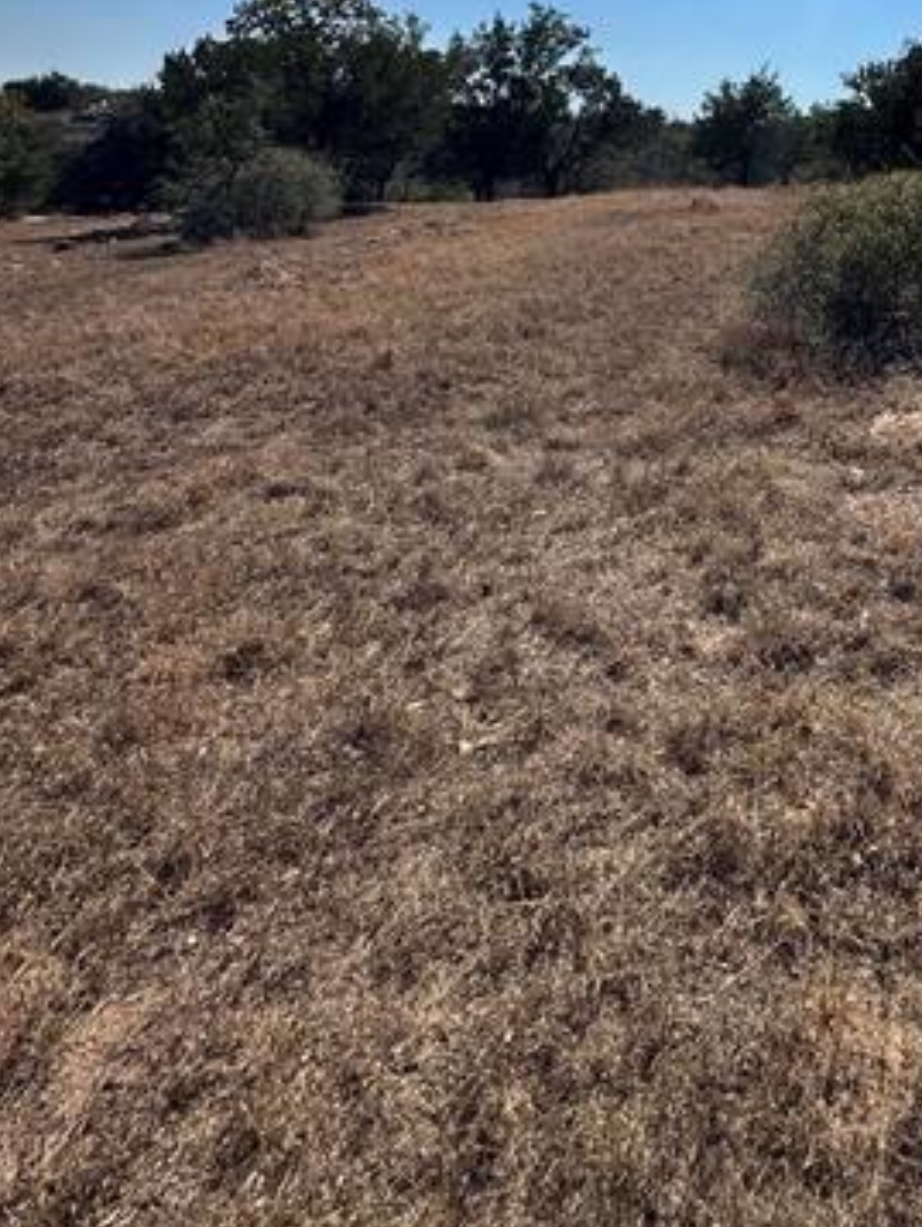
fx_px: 1064
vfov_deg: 51.2
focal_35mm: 30
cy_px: 72
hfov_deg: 41.1
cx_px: 912
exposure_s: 1/4292
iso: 50
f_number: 2.2
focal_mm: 2.22
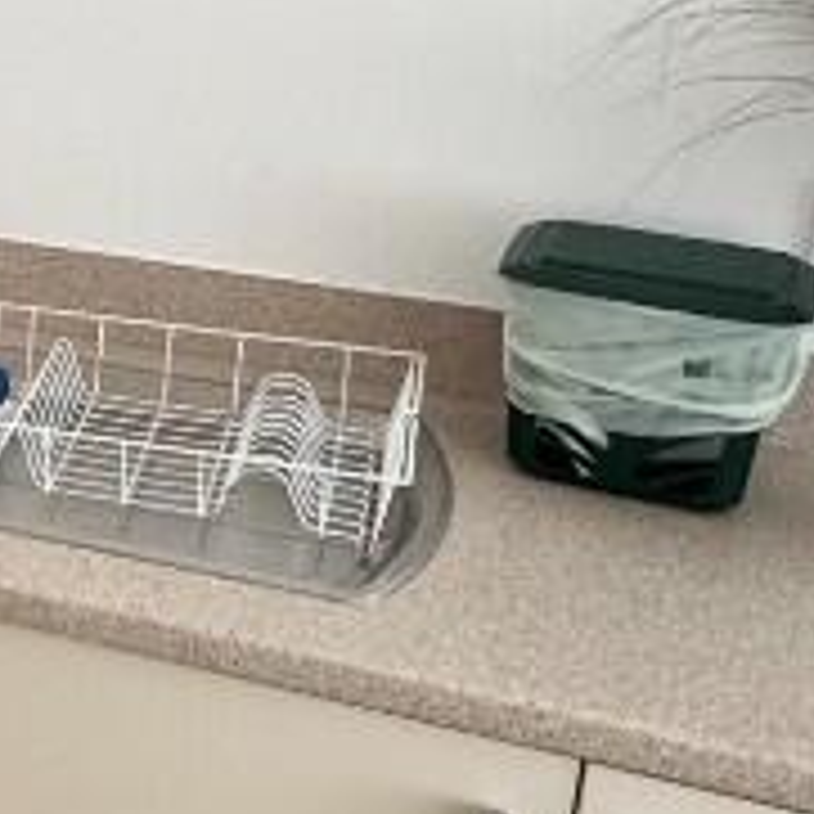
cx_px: -400
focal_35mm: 70
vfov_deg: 24.4
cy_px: 198
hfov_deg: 21.0
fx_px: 1862
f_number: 2.2
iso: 200
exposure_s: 1/100
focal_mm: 2.22
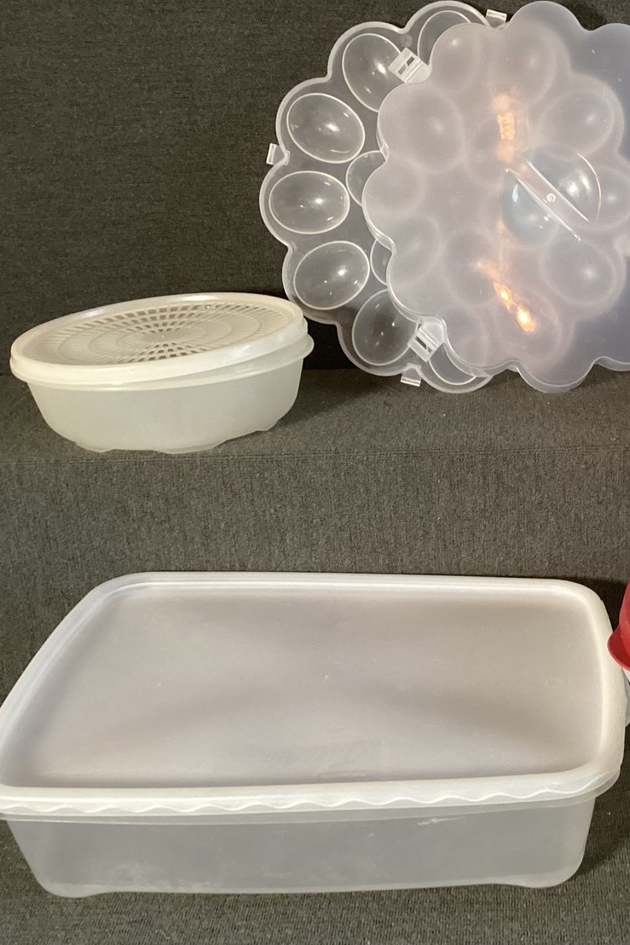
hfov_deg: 29.4
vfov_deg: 44.5
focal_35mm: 44
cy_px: 470
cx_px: 553
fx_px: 1155
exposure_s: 1/50
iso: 250
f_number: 2.4
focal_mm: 3.3
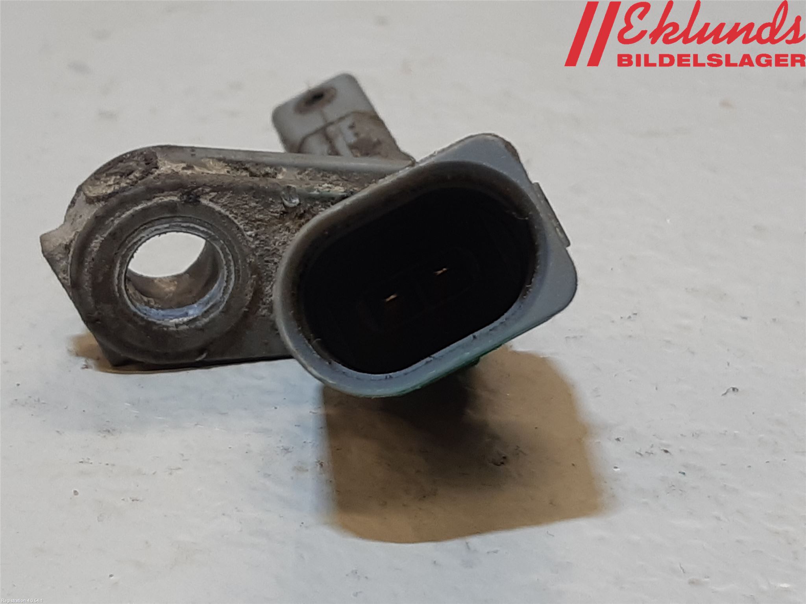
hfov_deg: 67.3
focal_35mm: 26
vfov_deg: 53.1
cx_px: 403
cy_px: 302
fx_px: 605
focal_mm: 3.93
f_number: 1.7
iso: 50
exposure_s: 1/50
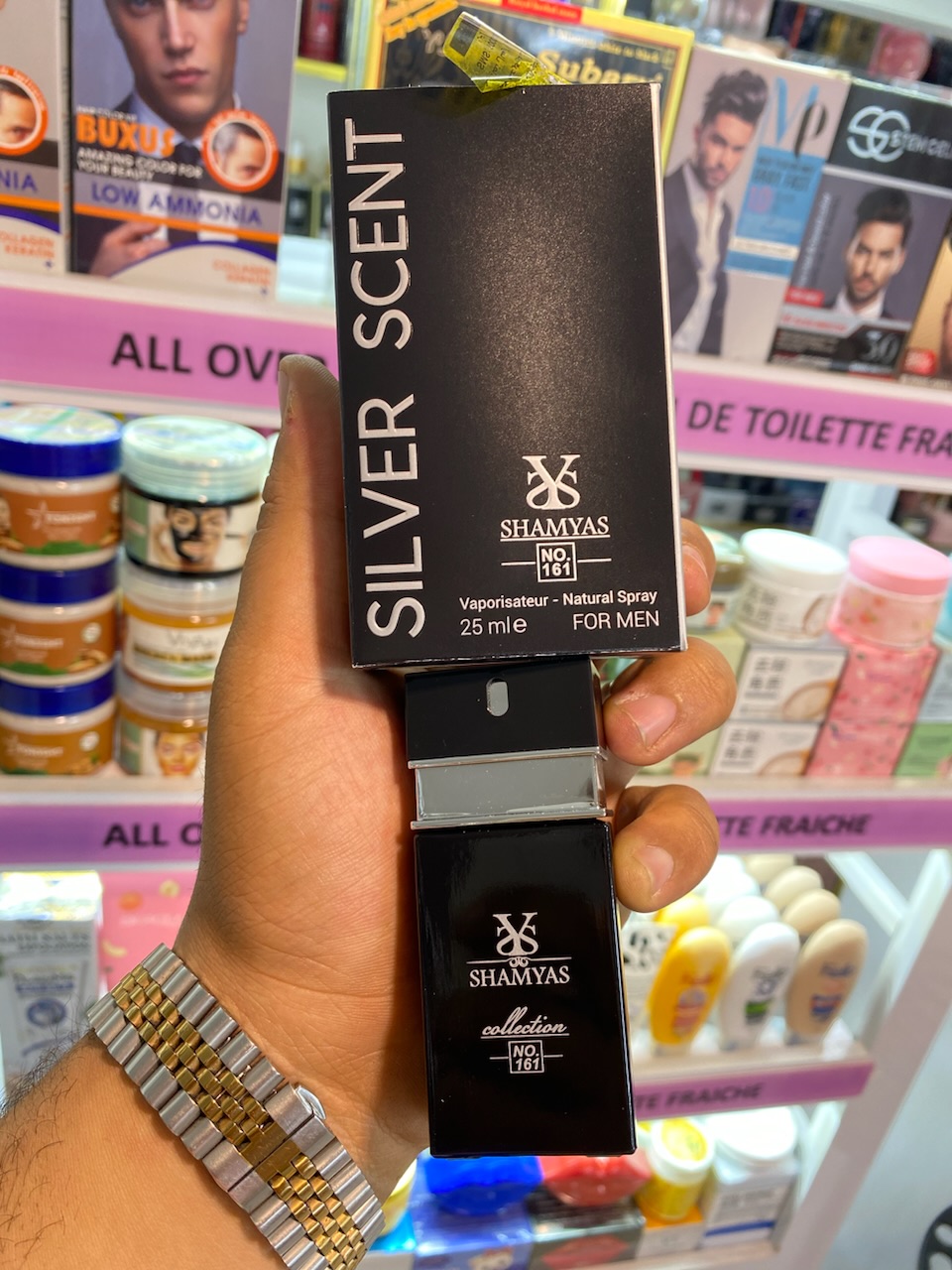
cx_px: 476
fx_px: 953
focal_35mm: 26
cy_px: 635
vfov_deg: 67.3
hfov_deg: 53.1
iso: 80
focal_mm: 4.25
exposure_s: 1/50
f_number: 1.8
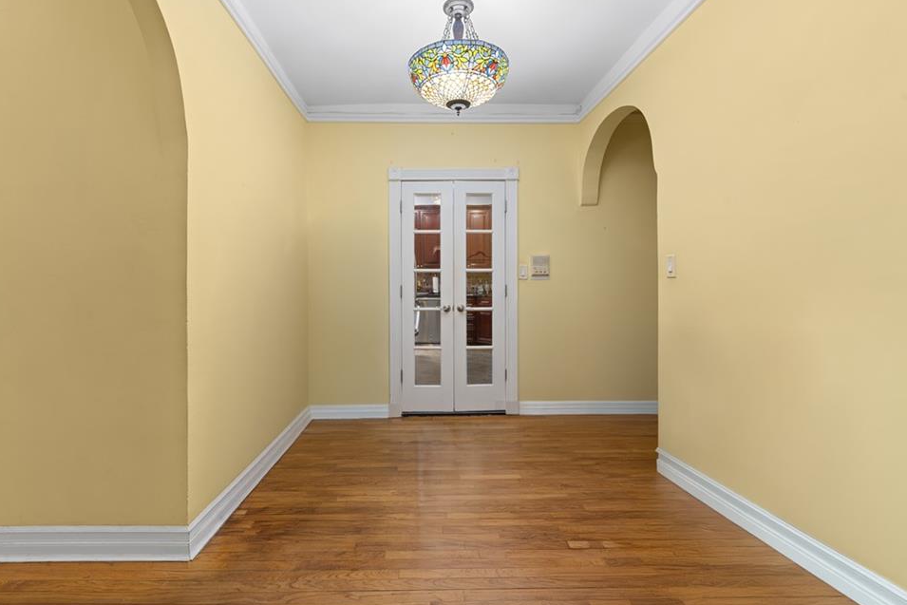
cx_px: 428
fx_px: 378
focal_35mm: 15
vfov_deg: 77.3
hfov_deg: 100.3
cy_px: 285
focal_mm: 14
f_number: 10
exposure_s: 1.6
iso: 250
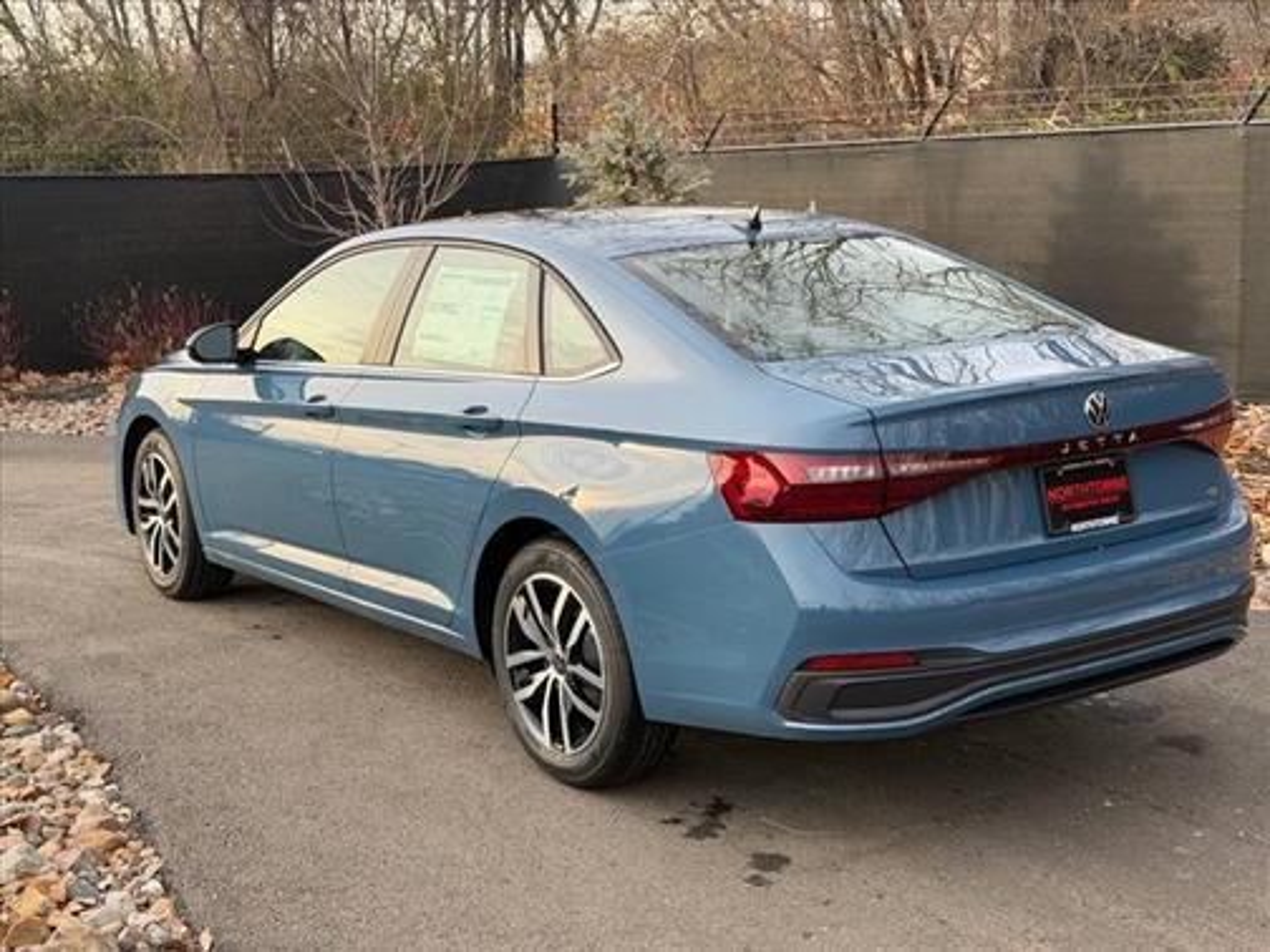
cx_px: 635
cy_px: 476
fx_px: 1761
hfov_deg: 39.7
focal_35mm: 48
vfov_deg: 30.3
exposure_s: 1/442
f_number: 1.78
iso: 80
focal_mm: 6.76
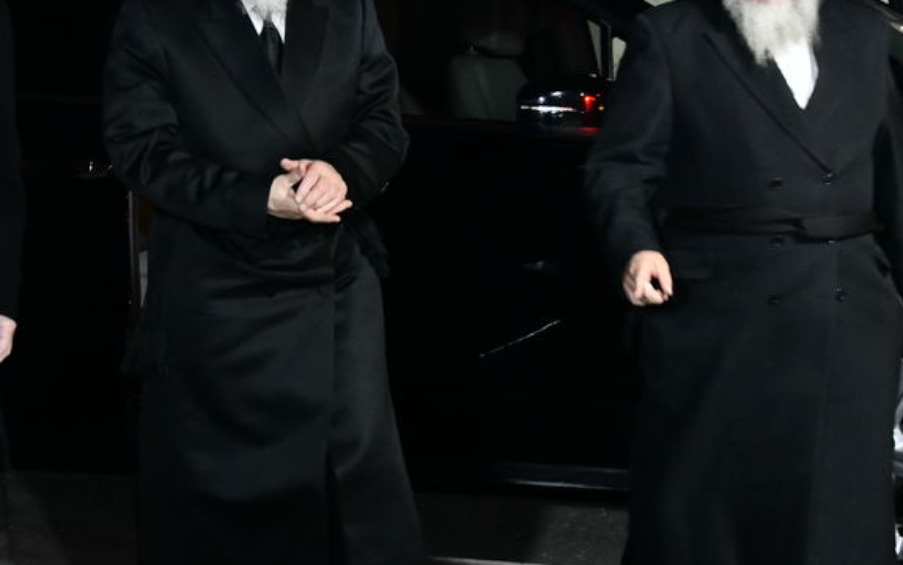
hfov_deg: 13.5
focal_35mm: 154
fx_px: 3791
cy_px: 56
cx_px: 245
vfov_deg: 8.5
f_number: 5.6
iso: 1600
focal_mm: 62
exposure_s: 1/80
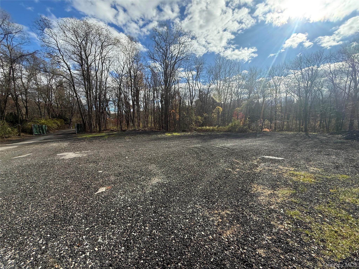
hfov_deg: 102.1
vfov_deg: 85.7
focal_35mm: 14
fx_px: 145
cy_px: 134
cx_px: 180
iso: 64
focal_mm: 2.22
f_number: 2.2
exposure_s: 1/1795
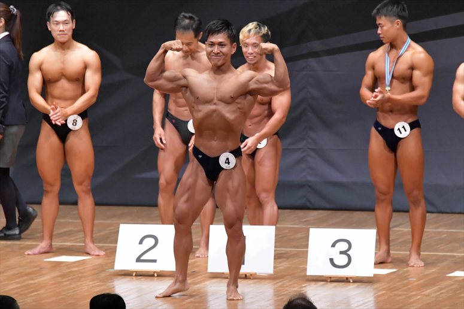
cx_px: 232
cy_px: 154
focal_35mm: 285
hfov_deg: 7.2
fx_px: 3672
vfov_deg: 4.8
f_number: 5.6
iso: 8000
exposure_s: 1/400
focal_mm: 190
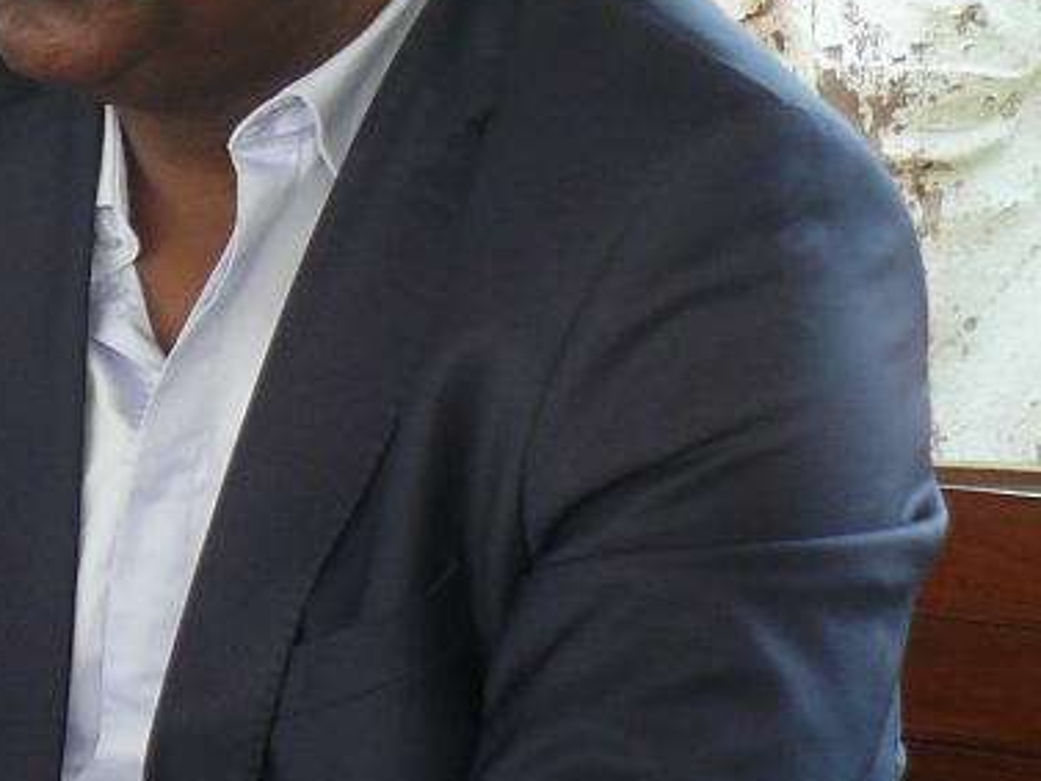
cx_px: -723
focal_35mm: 174
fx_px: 5234
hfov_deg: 10.8
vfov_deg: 8.5
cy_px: 513
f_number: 3.2
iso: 100
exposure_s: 1/100
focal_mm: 8.3
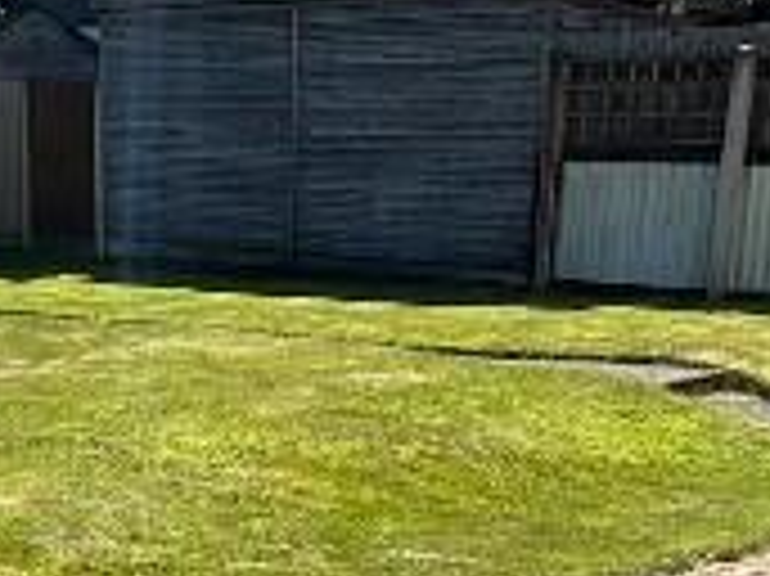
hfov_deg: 23.0
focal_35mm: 84
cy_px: 801
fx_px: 1867
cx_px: 167
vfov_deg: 16.4
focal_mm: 2.22
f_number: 2.2
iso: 50
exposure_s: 1/1072
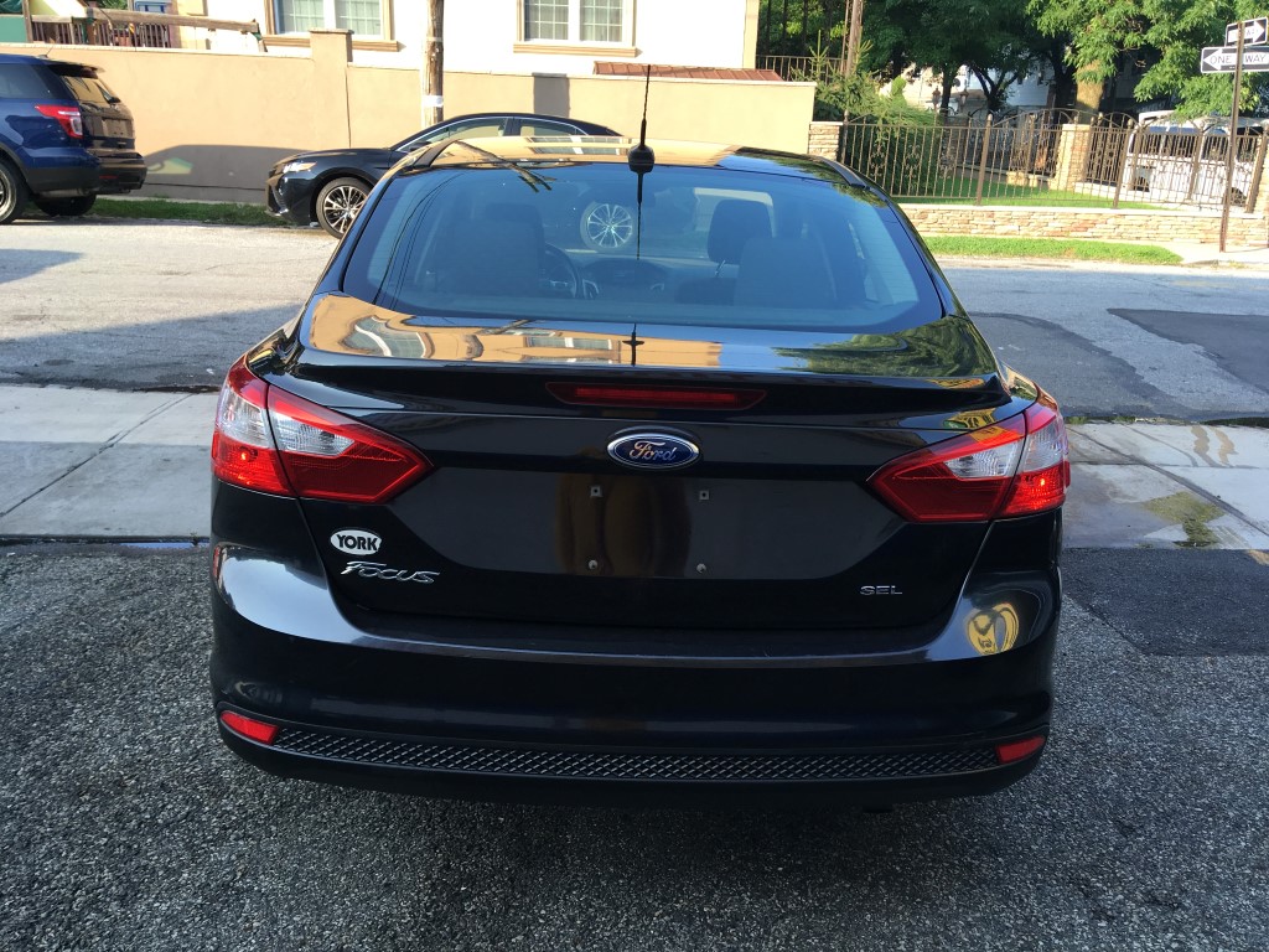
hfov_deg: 61.7
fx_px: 1063
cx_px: 634
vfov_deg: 48.2
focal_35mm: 29
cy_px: 476
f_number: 2.2
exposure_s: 1/181
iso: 25
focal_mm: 4.15
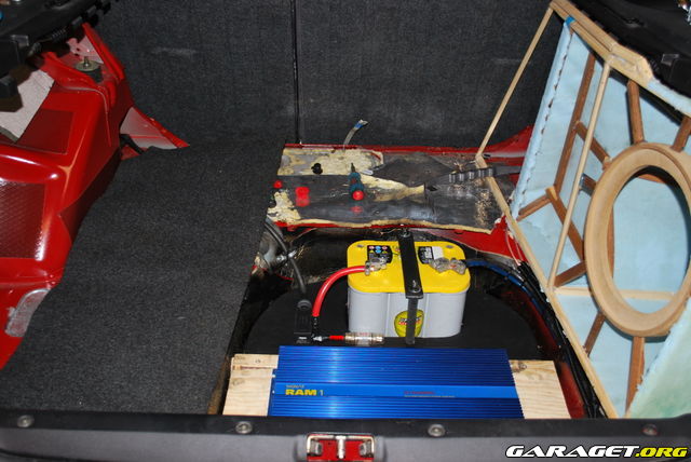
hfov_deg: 53.1
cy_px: 231
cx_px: 346
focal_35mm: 36
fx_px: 692
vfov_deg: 36.9
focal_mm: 24
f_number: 4.2
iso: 200
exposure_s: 1/60
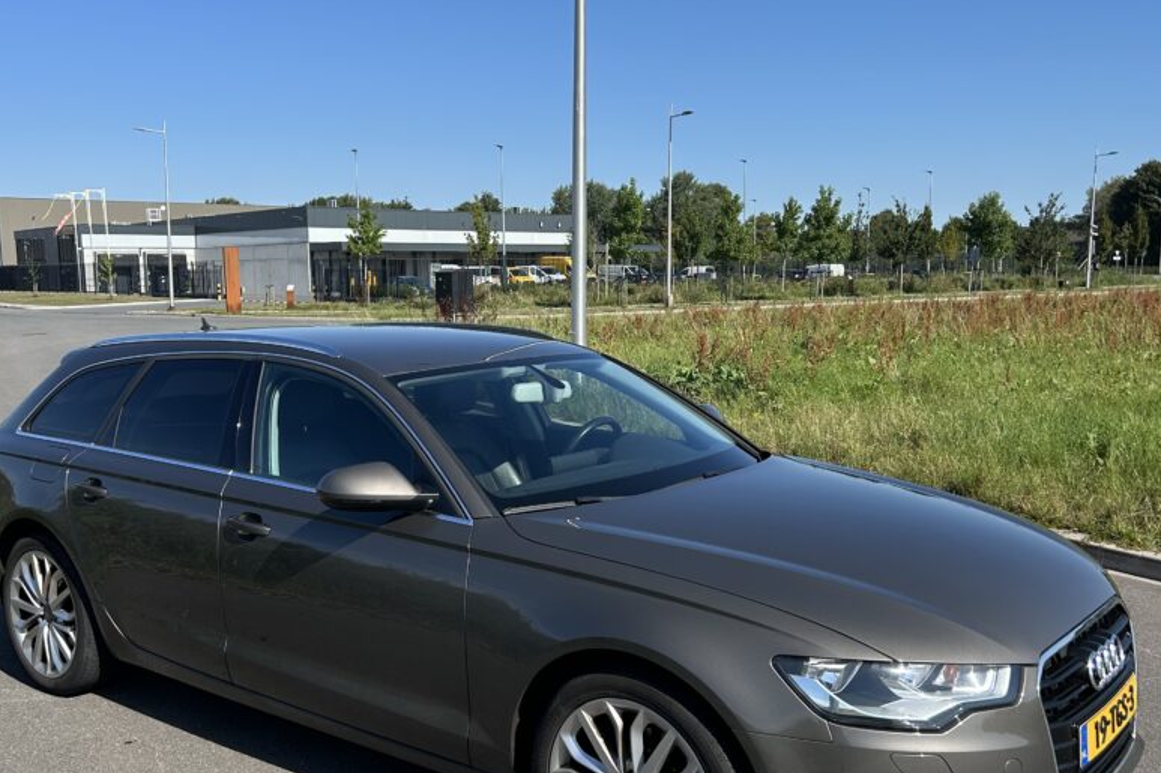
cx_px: 575
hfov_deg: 65.5
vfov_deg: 46.2
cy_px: 446
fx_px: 903
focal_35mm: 28
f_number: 1.5
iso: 50
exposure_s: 1/3571
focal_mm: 5.7
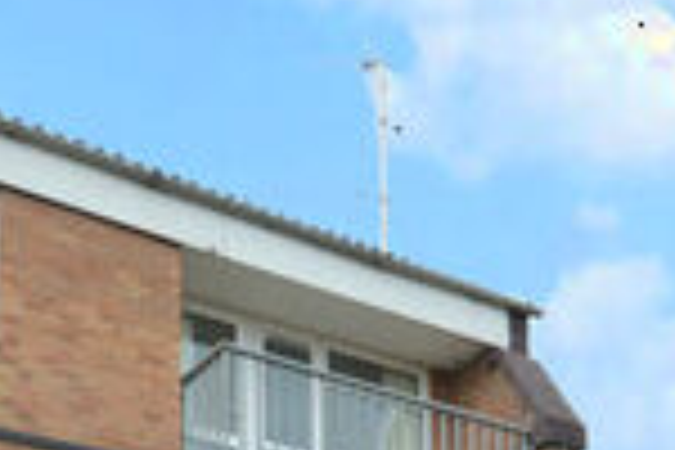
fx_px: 1312
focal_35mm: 70
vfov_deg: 16.5
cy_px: 796
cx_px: 526
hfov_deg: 28.3
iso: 100
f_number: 7.1
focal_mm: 10
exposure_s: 1/200
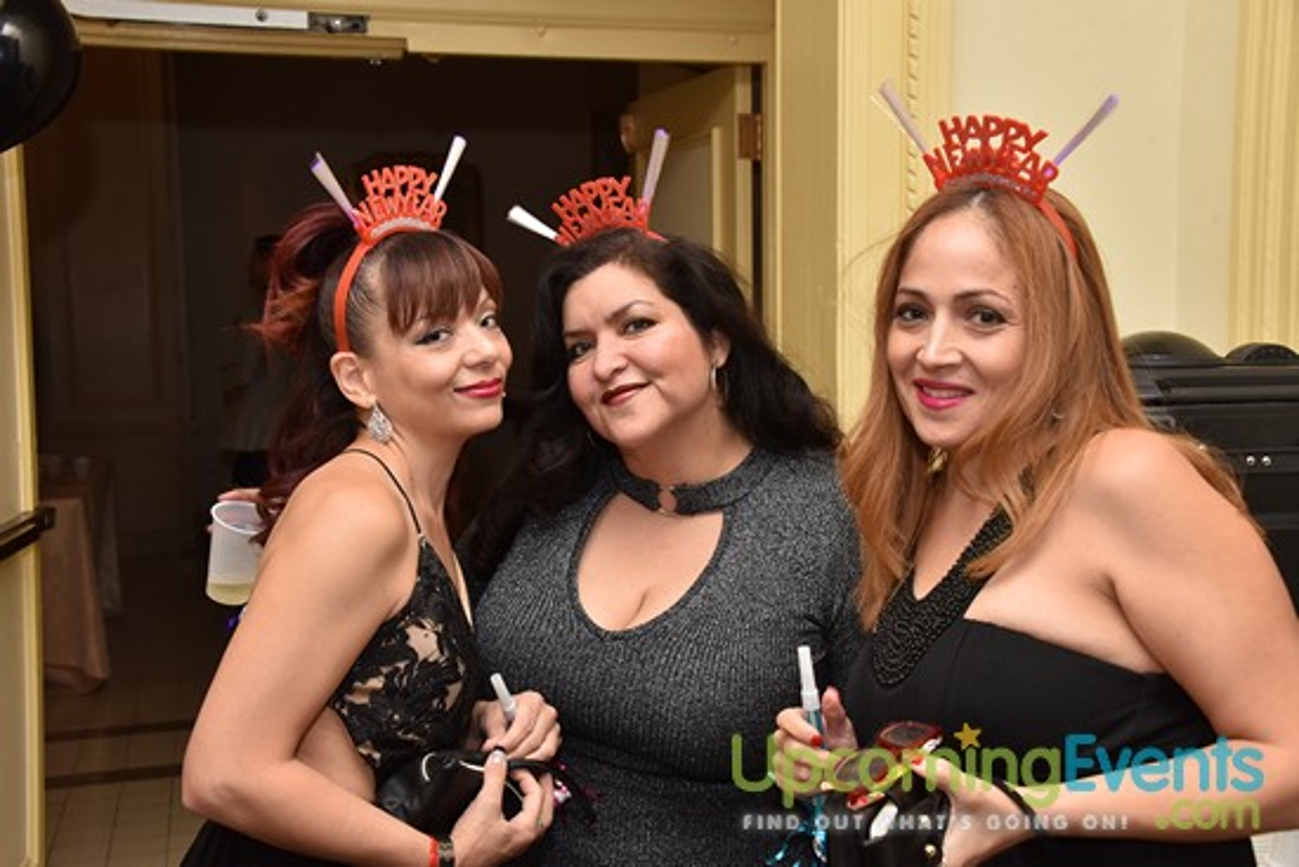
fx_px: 1732
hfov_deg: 41.1
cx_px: 650
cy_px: 434
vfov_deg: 28.1
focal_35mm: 48
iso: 1600
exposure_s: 1/200
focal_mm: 48
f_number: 9
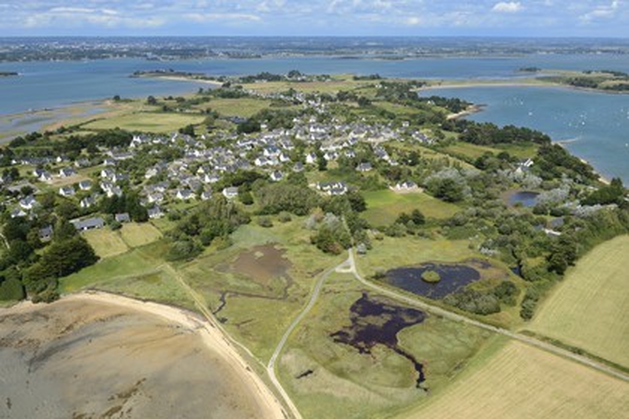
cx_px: 314
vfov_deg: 42.3
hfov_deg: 60.3
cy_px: 210
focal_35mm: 31
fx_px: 542
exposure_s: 1/1250
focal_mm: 31
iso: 400
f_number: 6.3
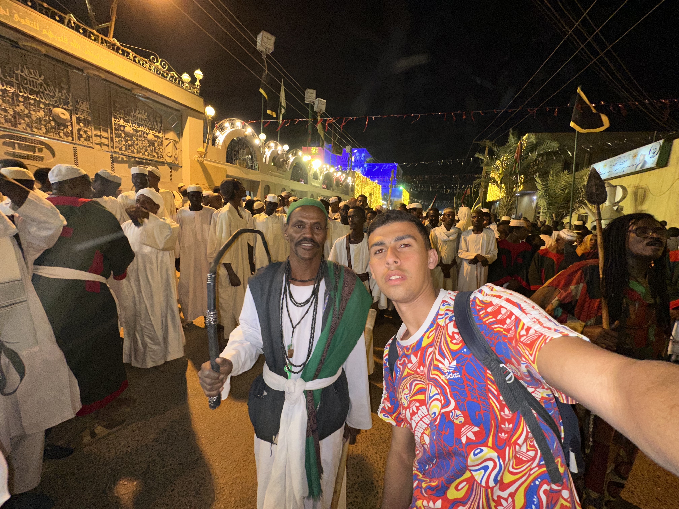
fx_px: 275
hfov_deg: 102.1
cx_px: 340
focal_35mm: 14
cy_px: 254
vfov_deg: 85.7
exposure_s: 1/50
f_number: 2.2
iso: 160
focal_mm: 2.22
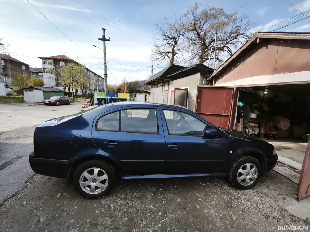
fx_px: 134
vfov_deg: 81.7
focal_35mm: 15
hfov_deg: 98.2
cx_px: 155
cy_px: 116
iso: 50
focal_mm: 1.91
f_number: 2.2
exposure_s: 1/652
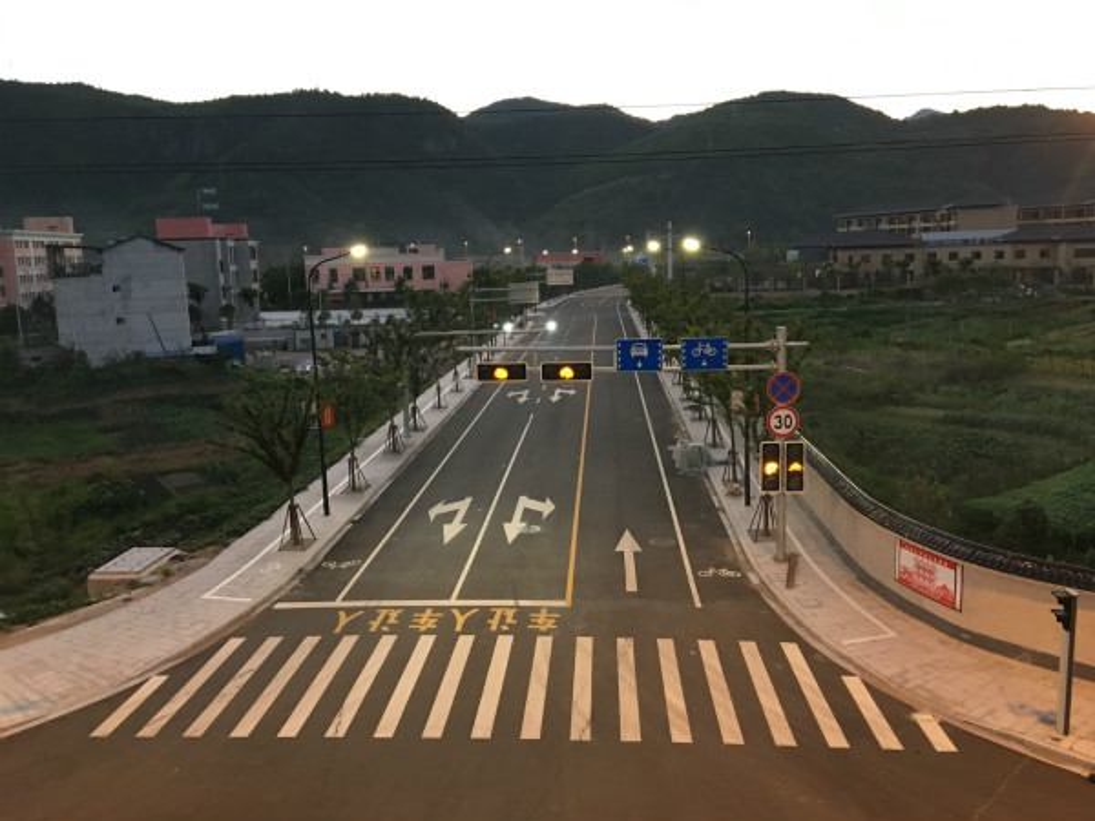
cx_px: 548
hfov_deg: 61.7
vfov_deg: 48.2
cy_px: 410
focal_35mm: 29
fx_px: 917
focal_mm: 4.15
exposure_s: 1/17
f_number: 2.2
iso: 80
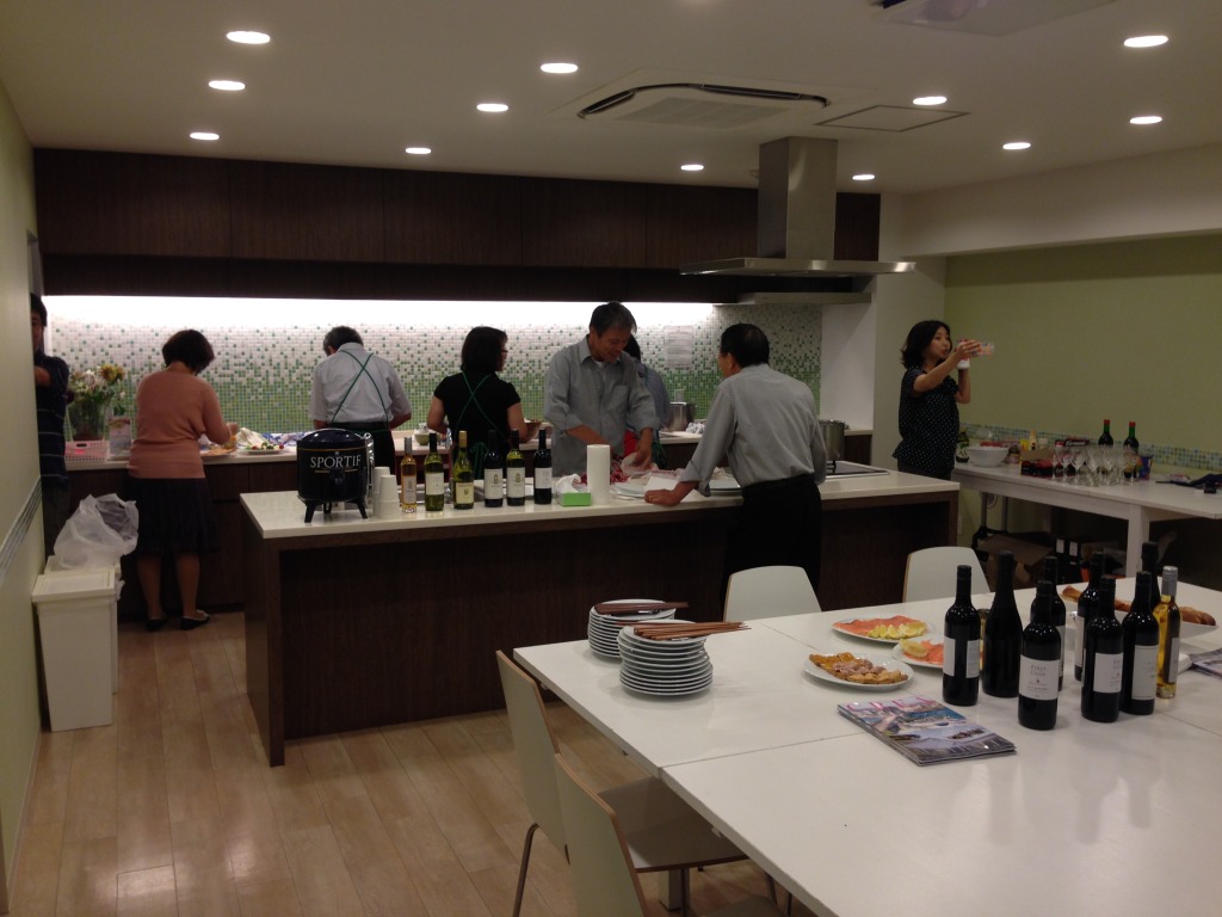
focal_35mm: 33
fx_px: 1165
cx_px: 611
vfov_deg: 42.9
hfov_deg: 55.4
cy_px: 458
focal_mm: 4.12
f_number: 2.4
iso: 50
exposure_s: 1/24
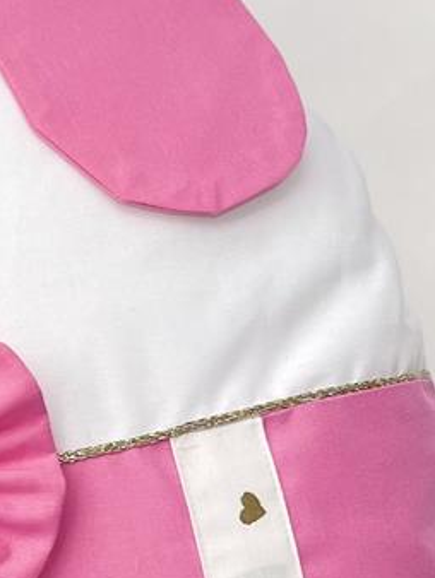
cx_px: -207
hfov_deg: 11.6
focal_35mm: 123
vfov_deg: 15.9
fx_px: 2058
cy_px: 424
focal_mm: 5.1
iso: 80
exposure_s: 1/121
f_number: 1.6
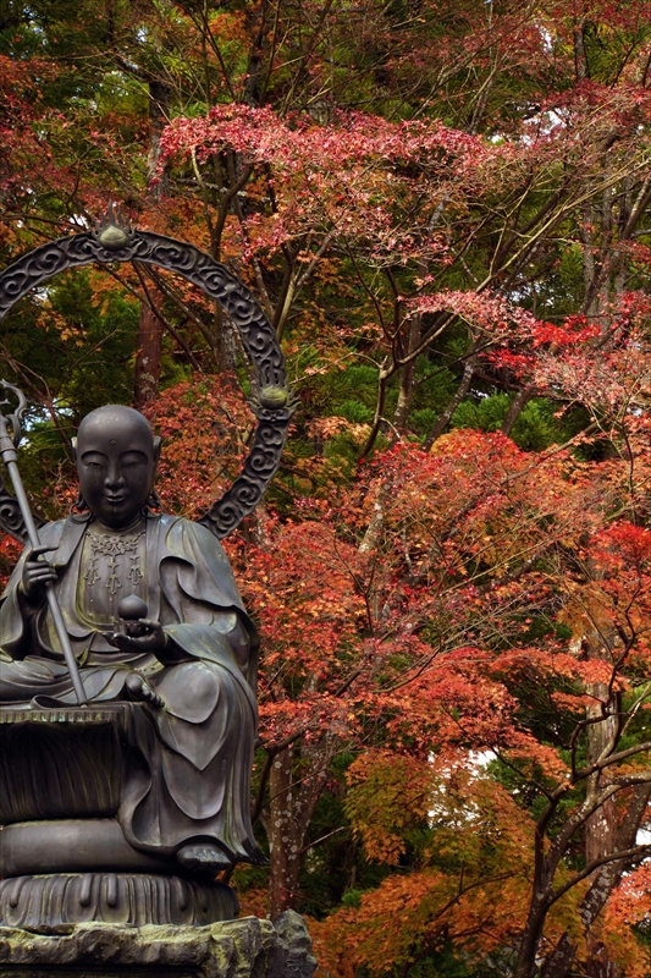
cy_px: 489
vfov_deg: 15.6
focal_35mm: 132
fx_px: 3574
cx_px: 326
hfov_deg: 10.4
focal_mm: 87.8
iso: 200
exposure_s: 1/160
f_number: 6.3
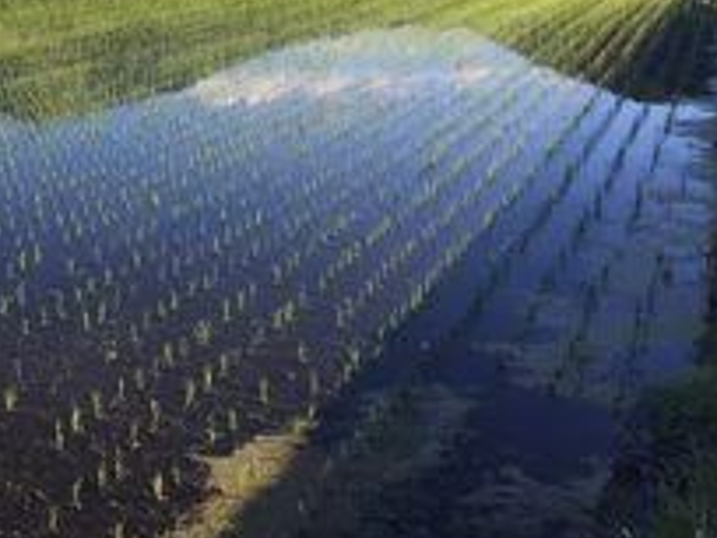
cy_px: 109
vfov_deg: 25.2
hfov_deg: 31.5
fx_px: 1181
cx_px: 18
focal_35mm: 57
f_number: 2.2
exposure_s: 1/842
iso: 32
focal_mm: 4.15
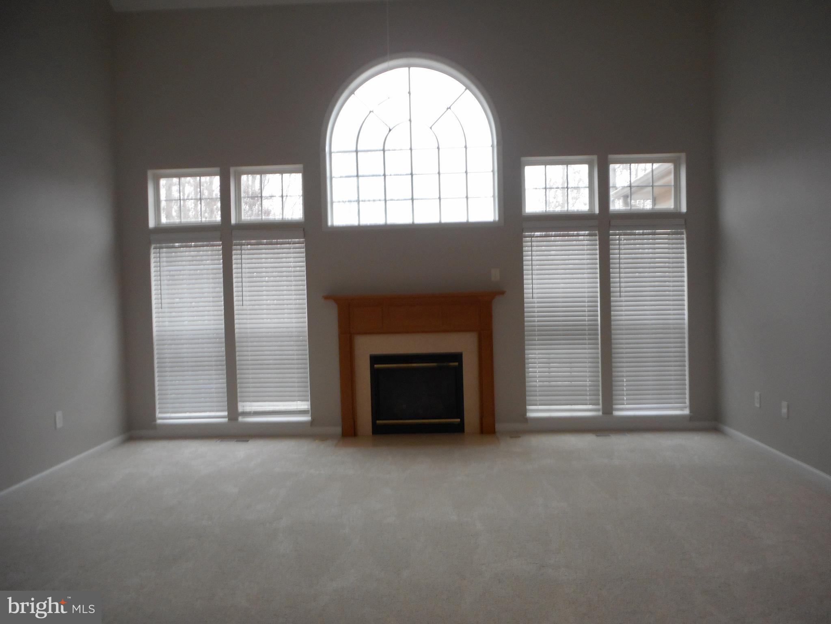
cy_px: 312
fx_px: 600
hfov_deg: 69.4
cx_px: 416
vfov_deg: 54.9
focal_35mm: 25
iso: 140
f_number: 3.7
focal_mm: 4.5
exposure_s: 1/30
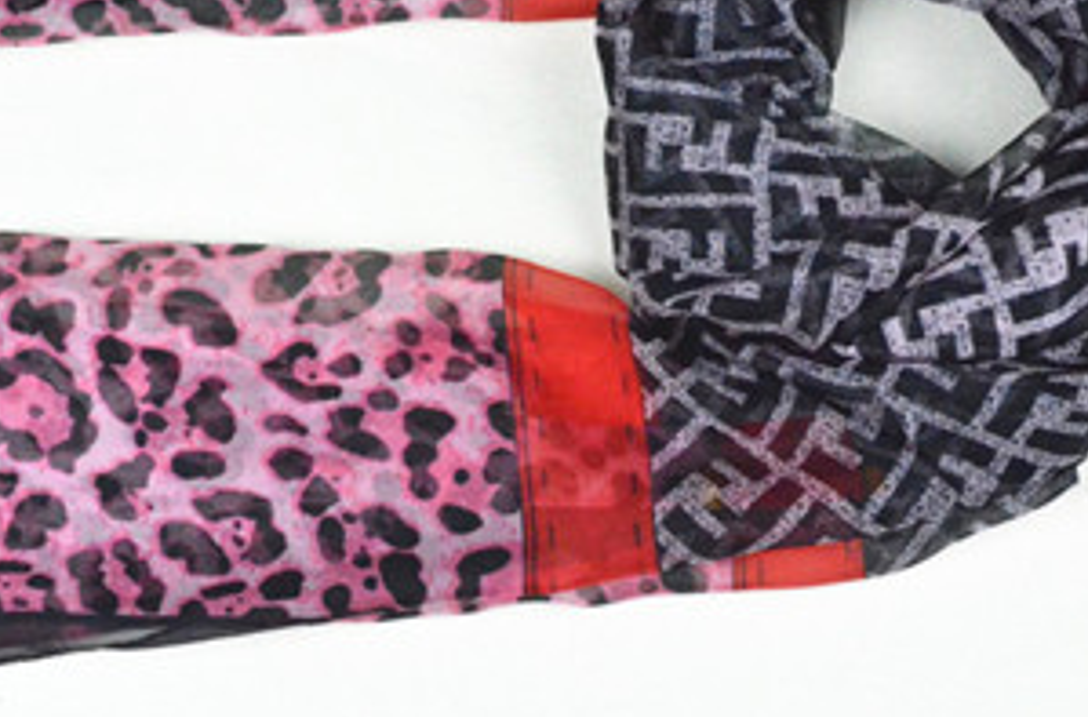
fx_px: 2043
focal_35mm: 68
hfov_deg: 29.8
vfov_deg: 19.7
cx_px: 466
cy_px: 171
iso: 6400
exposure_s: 1/400
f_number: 10
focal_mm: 27
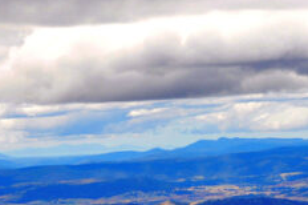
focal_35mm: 273
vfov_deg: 5.0
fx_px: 2329
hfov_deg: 7.5
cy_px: 301
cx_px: 398
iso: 200
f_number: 13
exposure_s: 1/100
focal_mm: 55
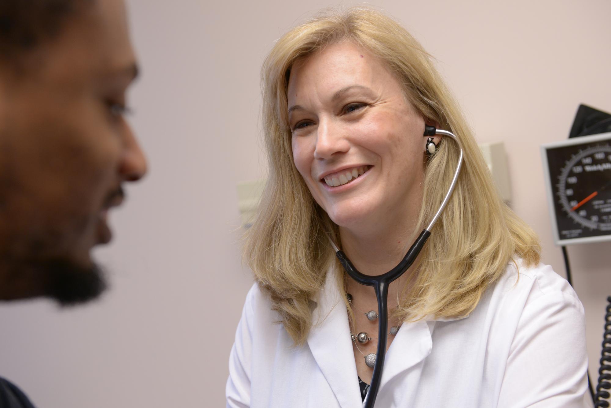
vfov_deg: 28.1
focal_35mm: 48
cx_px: 306
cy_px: 204
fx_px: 815
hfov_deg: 41.1
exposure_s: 1/160
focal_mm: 48
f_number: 4
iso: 800
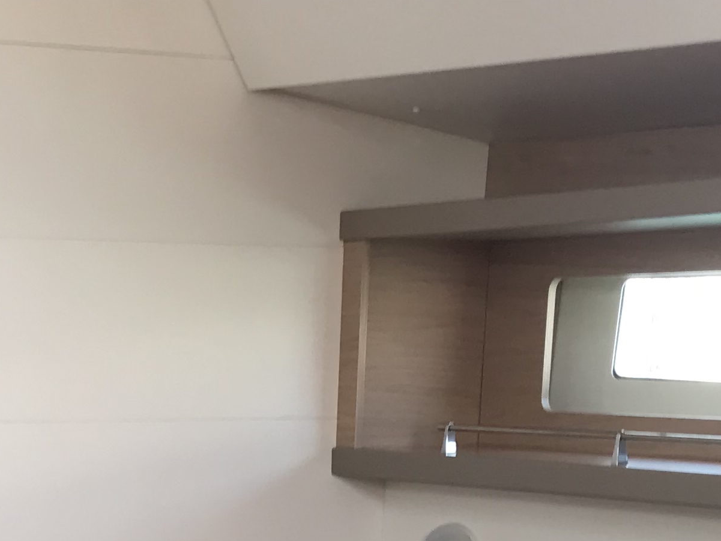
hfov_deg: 20.4
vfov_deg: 14.3
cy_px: 907
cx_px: 60
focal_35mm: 94
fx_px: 1958
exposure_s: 1/45
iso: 32
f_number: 1.8
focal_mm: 3.99
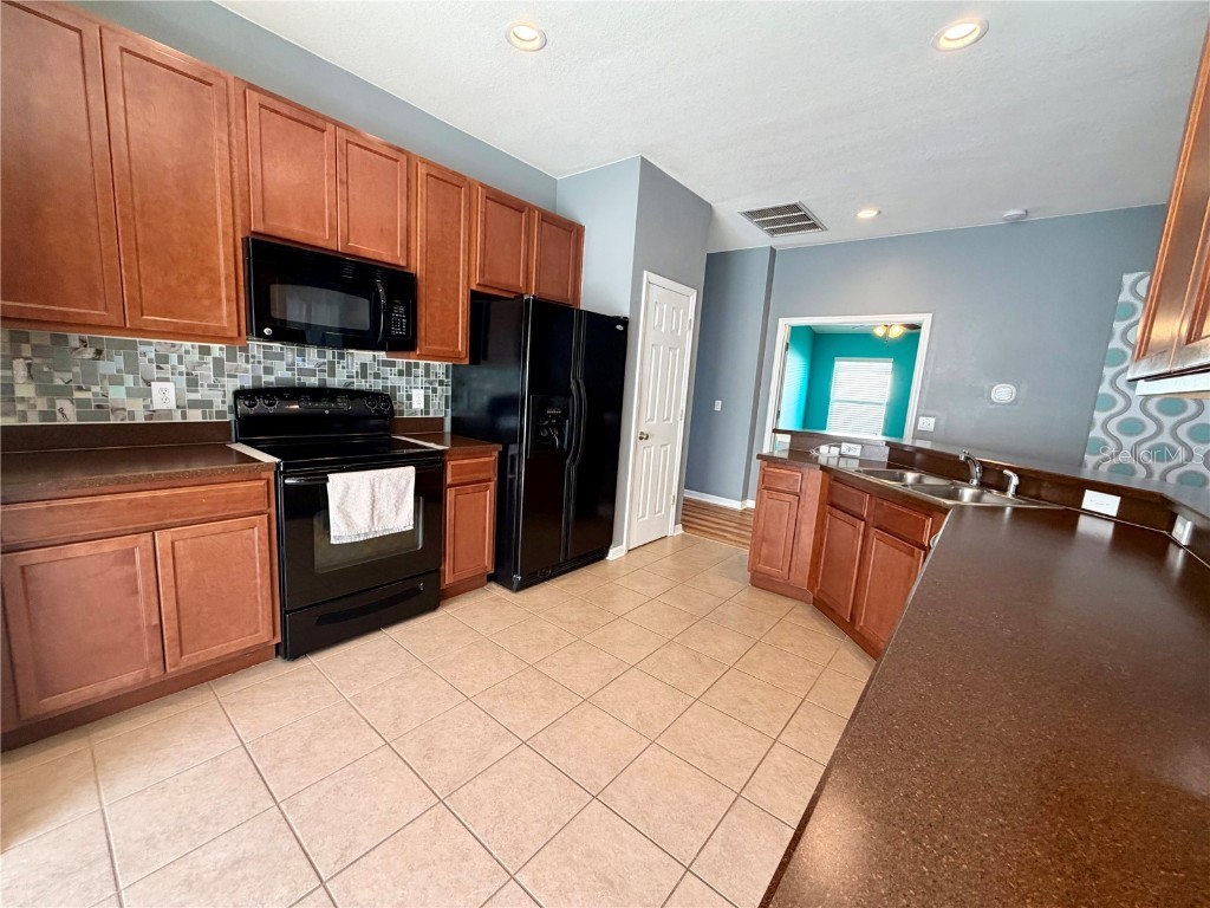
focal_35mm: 14
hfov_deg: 102.1
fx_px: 489
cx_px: 605
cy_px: 454
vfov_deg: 85.7
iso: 160
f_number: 2.2
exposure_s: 1/60
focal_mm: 2.22
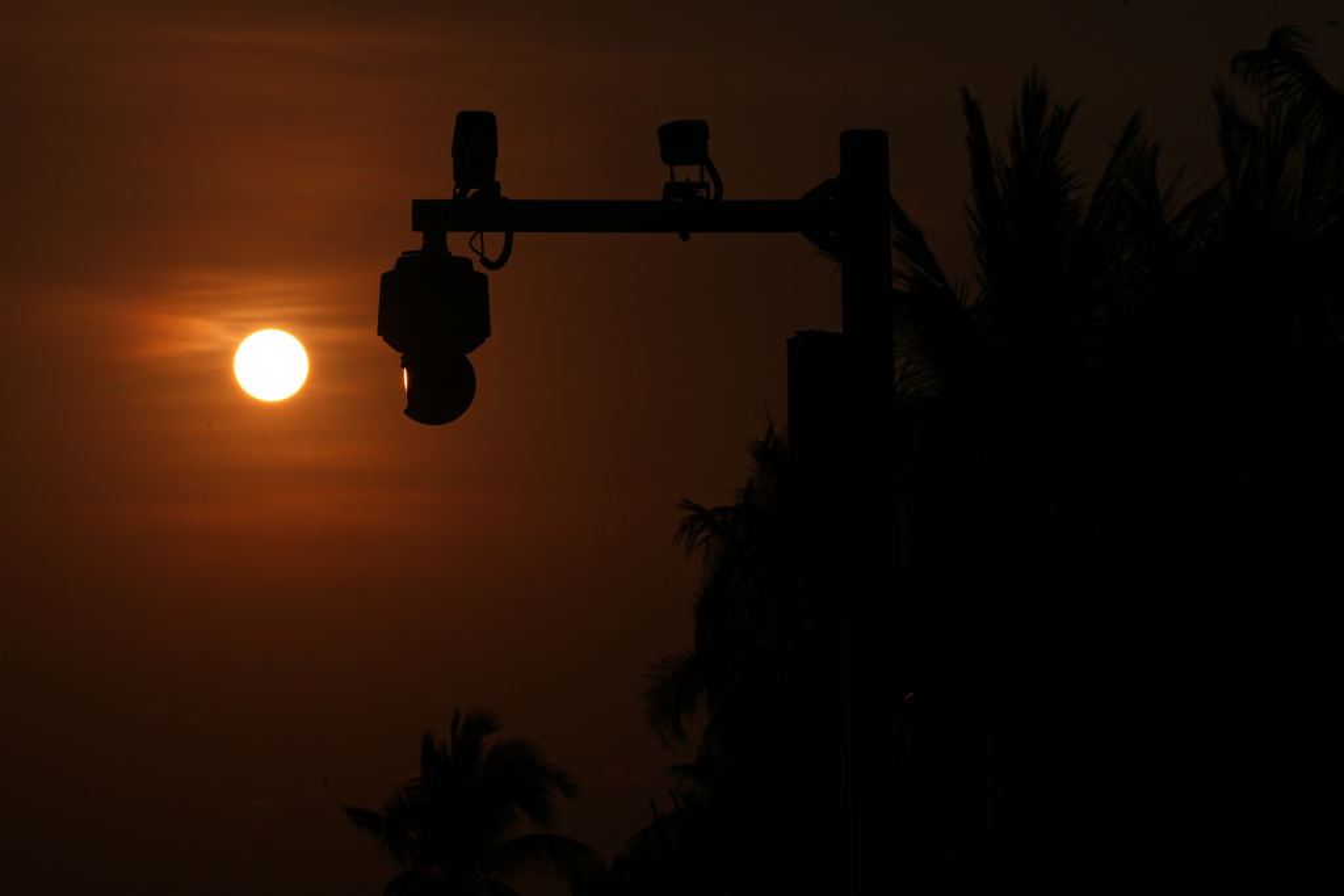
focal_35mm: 200
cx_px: 672
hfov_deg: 10.3
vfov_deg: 6.9
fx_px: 7467
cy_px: 448
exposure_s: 1/4000
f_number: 22
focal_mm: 200
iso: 200
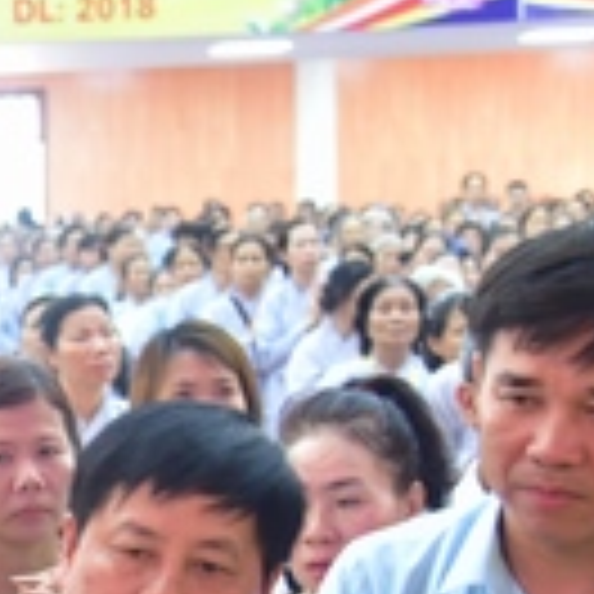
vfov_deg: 12.0
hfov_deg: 11.4
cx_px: -477
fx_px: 2757
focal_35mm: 142
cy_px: 747
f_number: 4
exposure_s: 1/20
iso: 800
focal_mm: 34
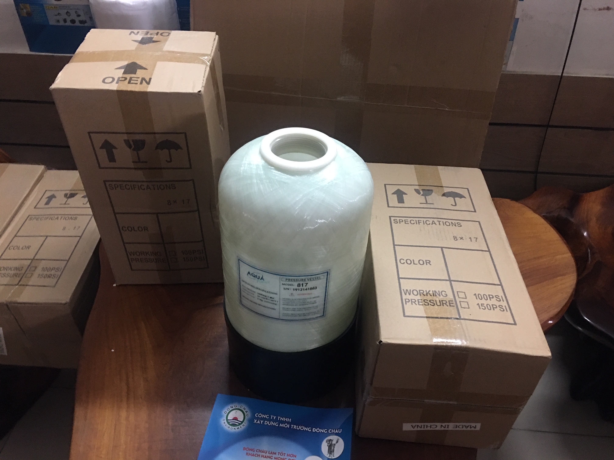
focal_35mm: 29
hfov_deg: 61.7
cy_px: 230
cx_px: 307
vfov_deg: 48.2
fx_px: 514
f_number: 2.2
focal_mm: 4.15
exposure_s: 1/8
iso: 100
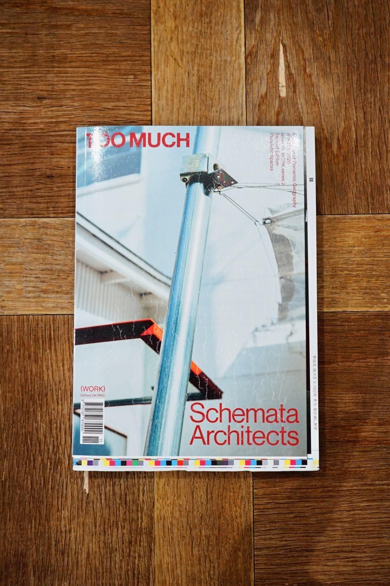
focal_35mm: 34
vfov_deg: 55.8
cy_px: 293
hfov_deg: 38.9
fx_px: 552
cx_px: 195
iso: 1000
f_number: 4
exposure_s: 1/250
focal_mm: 34
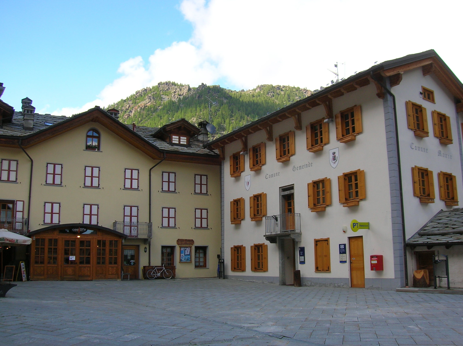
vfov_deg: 41.7
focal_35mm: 34
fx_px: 454
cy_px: 173
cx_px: 232
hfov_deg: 54.0
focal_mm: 5.7
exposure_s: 1/177
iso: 50
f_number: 4.9
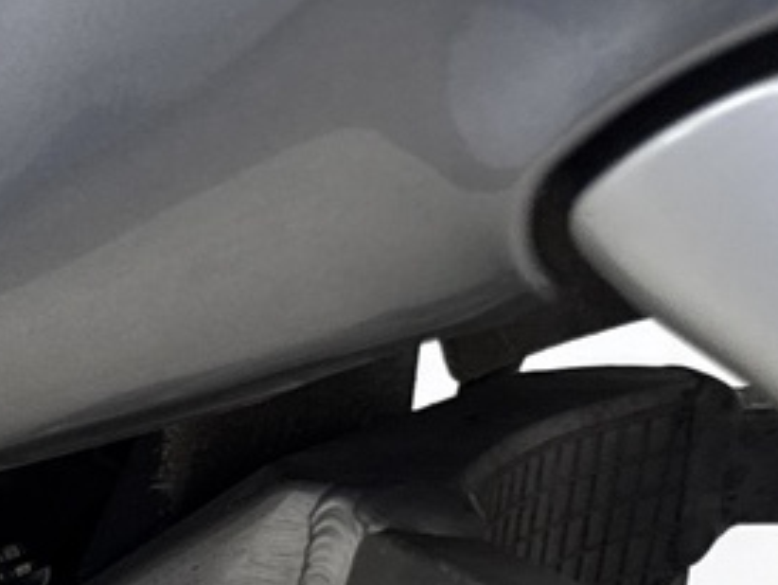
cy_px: 1349
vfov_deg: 10.4
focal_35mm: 126
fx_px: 2834
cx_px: -1133
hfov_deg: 12.2
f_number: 1.78
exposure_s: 1/100
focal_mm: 6.76
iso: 100
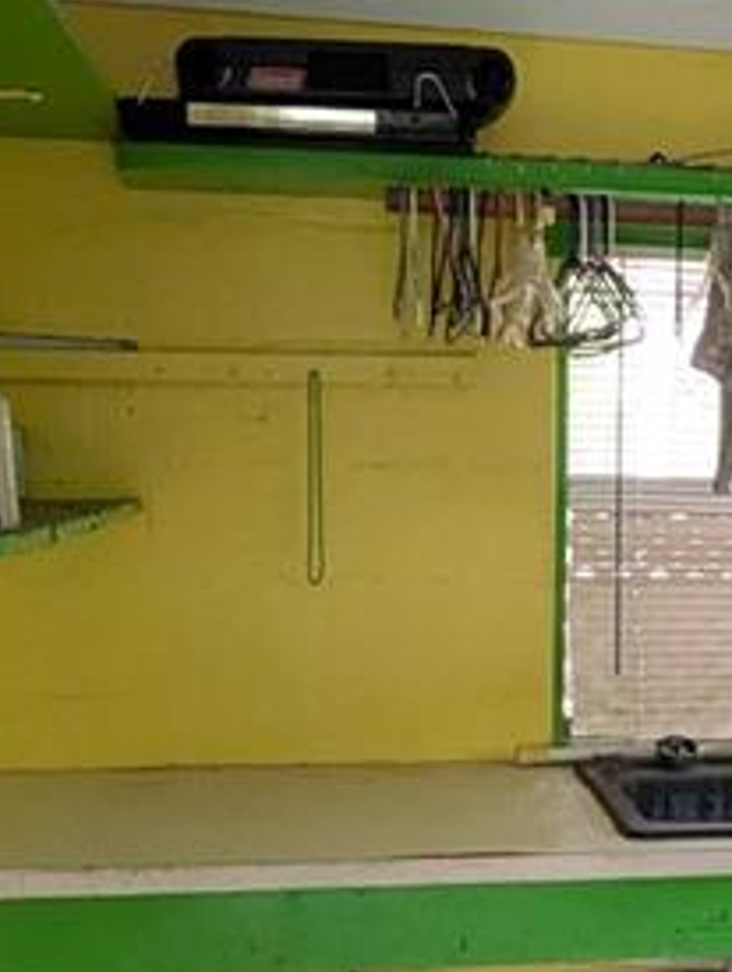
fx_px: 1716
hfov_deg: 23.5
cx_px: 656
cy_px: 647
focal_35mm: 61
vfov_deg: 31.4
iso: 337
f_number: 2.2
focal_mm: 1.83
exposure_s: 1/60
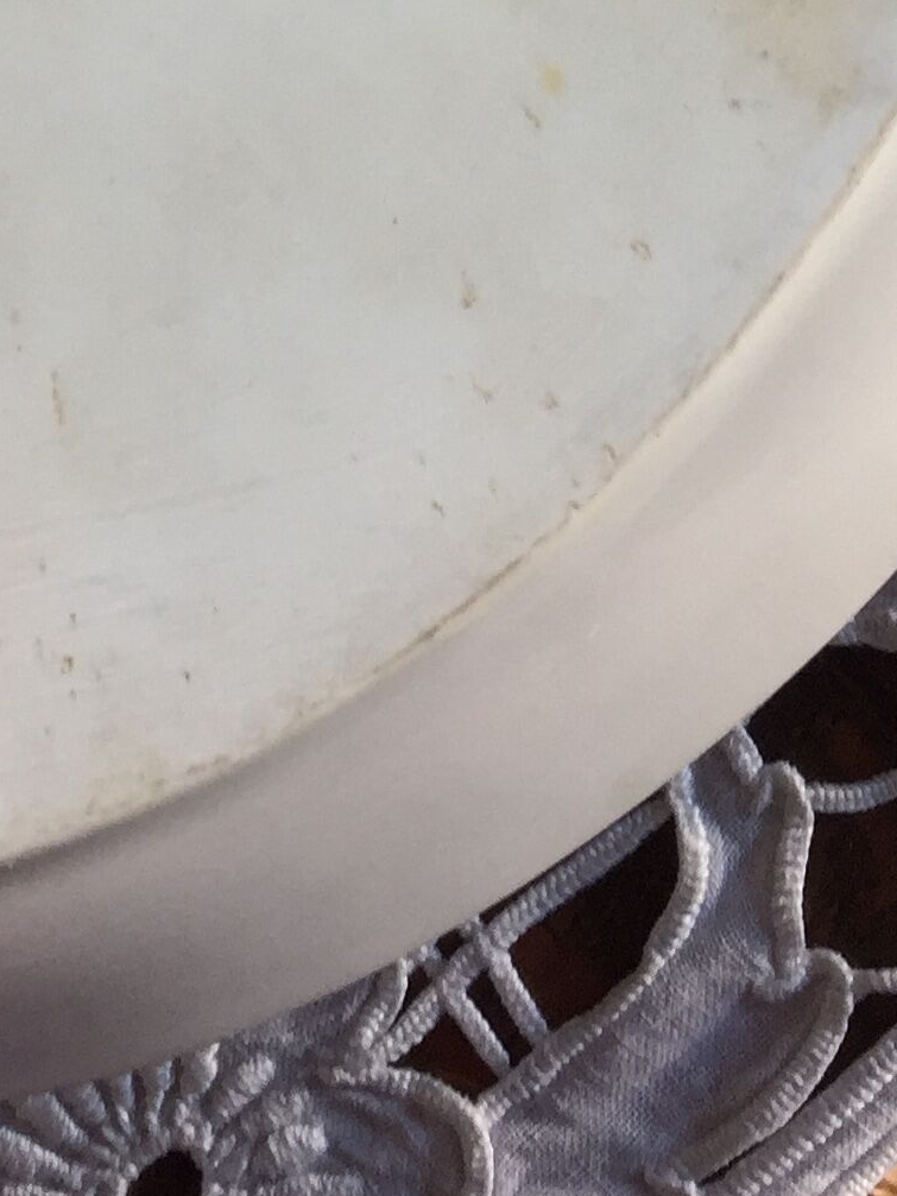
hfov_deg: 15.4
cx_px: -53
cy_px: -517
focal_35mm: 94
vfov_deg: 18.8
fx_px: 3248
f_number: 2.2
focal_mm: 4.15
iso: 50
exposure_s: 1/100
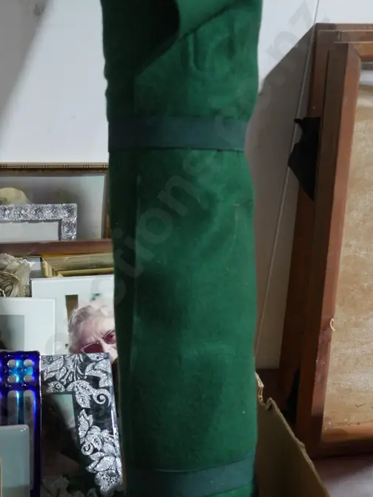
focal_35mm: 55
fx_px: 790
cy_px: 314
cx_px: 89
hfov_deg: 26.2
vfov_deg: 34.7
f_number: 4
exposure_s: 1/60
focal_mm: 18
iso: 1250
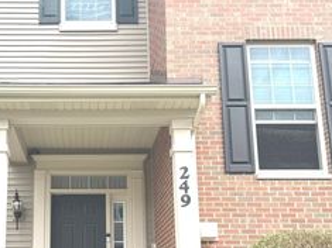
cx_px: 78
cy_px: 192
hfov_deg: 36.5
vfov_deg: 28.0
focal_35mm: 51
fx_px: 489
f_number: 1.78
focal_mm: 6.76
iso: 80
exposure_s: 1/2959
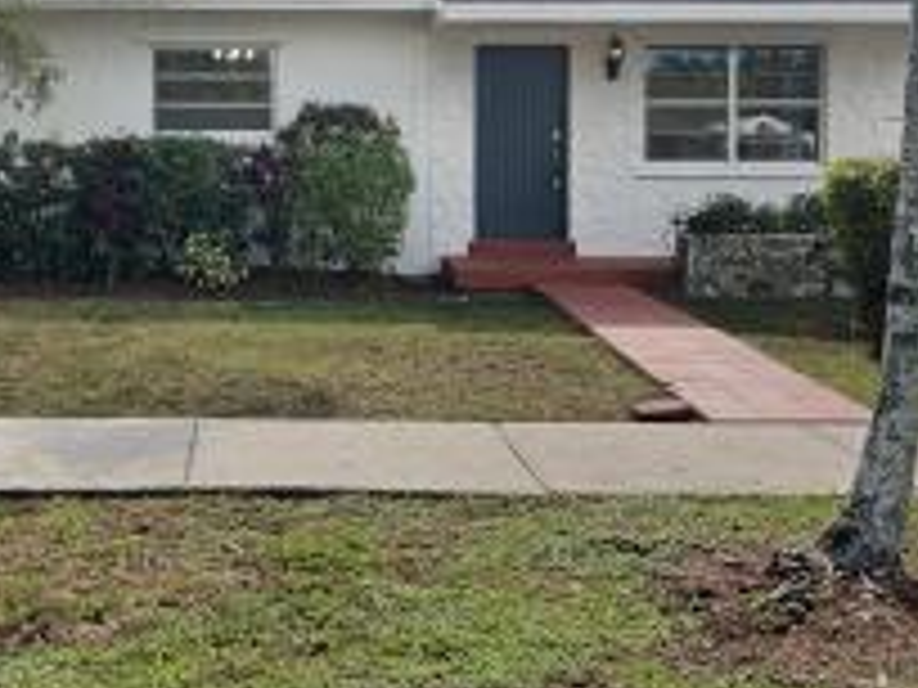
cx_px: 292
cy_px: 184
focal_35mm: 57
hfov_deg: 33.4
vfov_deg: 25.4
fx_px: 1512
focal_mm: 3
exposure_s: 1/842
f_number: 1.8
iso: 16
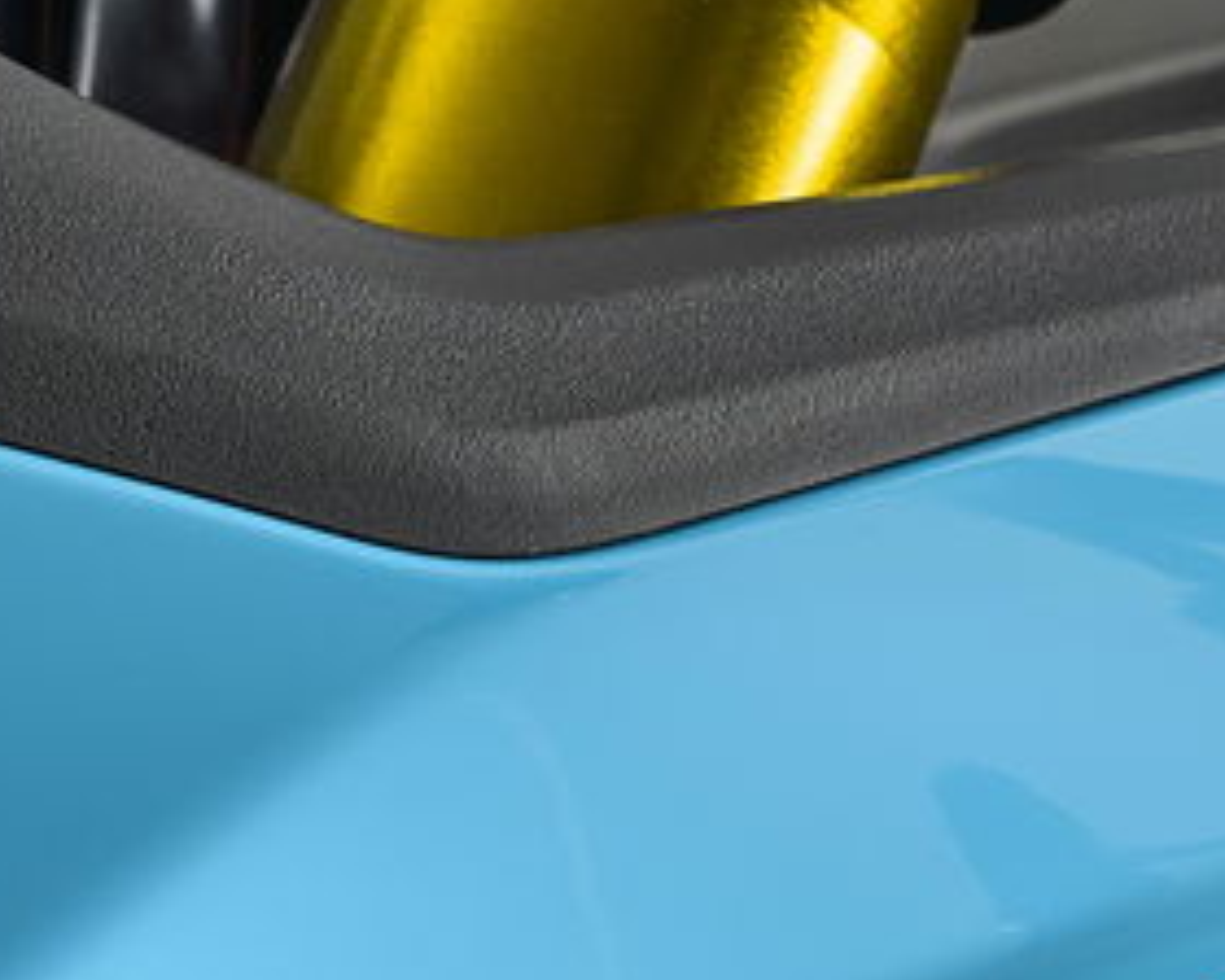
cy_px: 1621
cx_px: 1759
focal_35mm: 1071
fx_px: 38829
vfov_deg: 1.4
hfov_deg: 1.8
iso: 125
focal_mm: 200
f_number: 10
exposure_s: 1/6
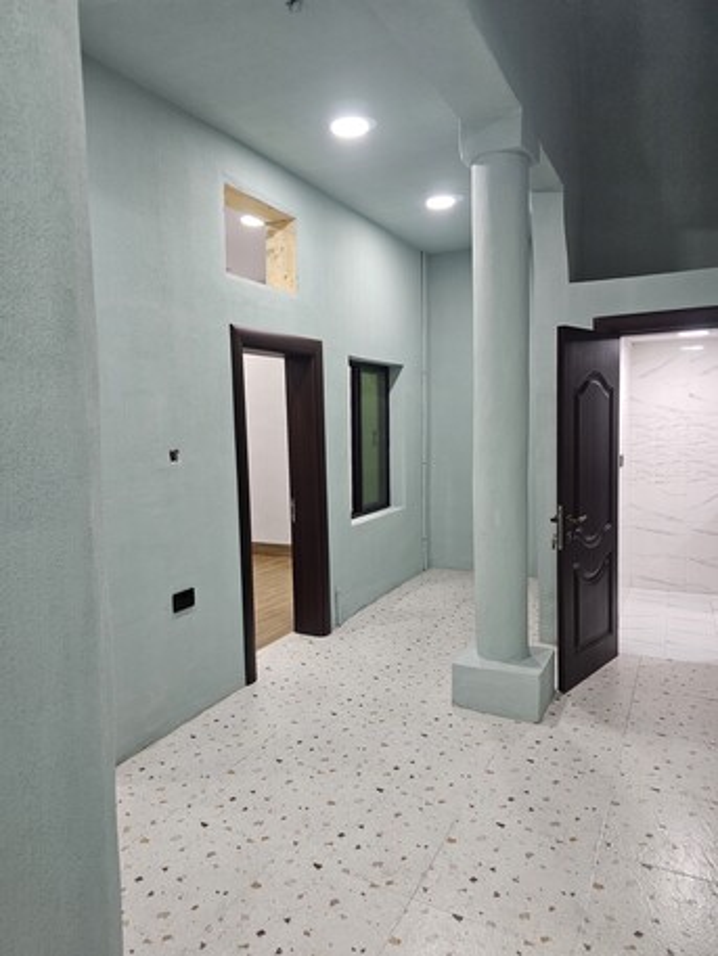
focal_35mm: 23
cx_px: 359
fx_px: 636
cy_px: 478
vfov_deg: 73.9
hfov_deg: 58.9
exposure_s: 1/142
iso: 320
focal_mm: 6.3
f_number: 1.7
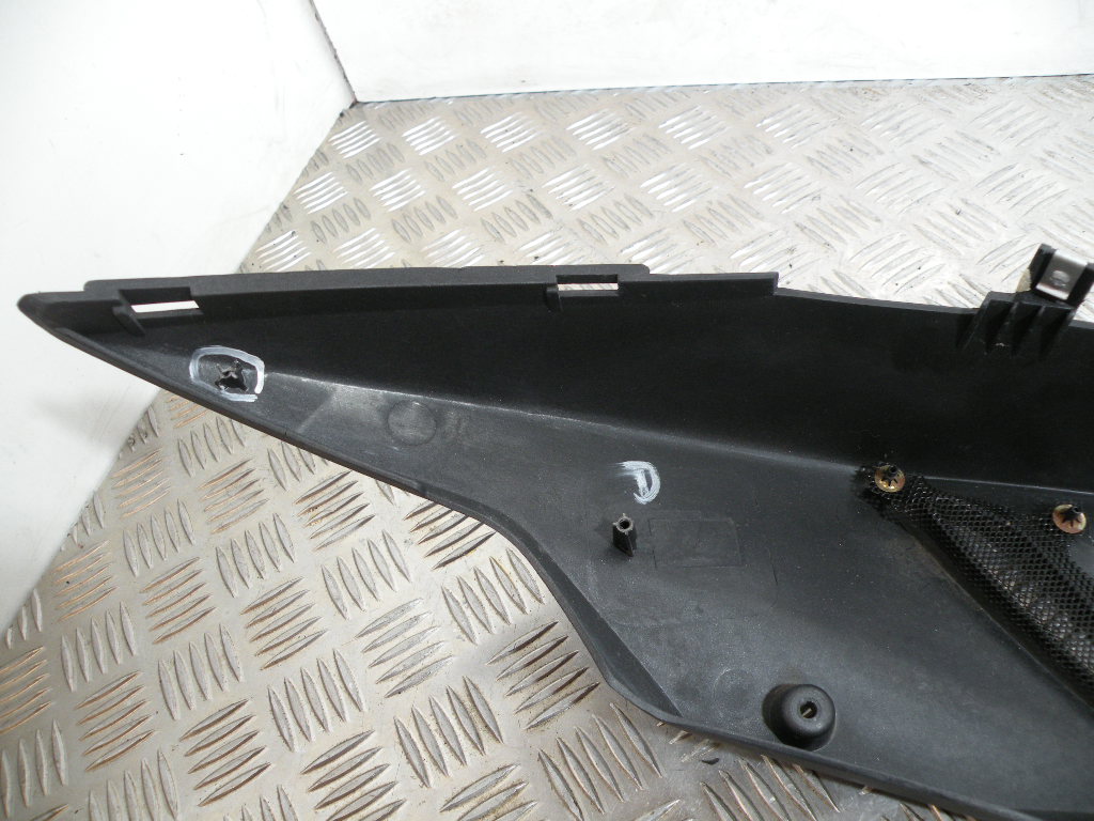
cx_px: 547
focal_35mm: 27
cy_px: 410
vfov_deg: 51.4
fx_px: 853
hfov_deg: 65.3
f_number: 2.8
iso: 163
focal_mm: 4.7
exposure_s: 1/65
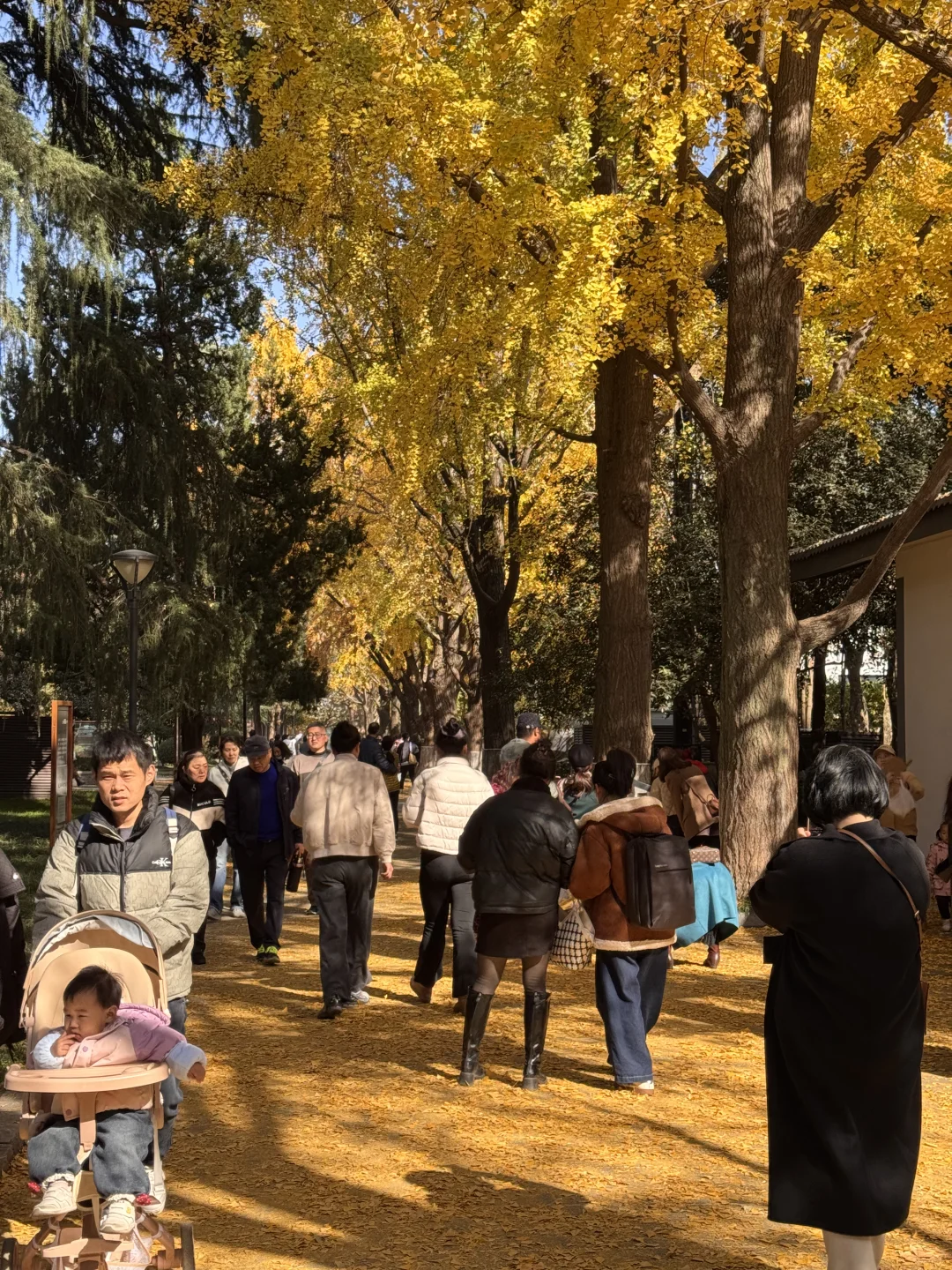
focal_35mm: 48
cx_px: 476
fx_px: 1760
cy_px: 635
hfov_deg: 30.3
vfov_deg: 39.7
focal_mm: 6.76
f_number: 1.78
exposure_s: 1/1011
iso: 64
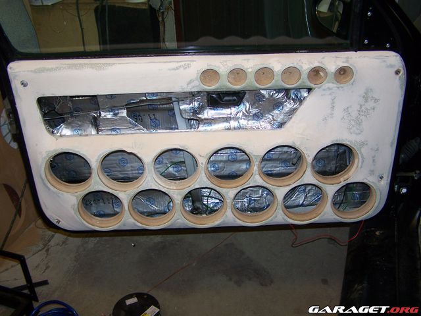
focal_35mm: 38
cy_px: 158
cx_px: 210
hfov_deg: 49.0
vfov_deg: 37.7
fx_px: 462
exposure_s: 1/60
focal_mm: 6.3
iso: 80
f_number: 2.8
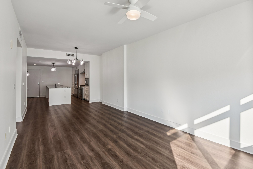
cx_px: 126
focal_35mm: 16
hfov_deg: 96.7
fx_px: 112
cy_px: 84
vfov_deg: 73.7
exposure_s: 1/125
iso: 400
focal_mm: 16
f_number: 8
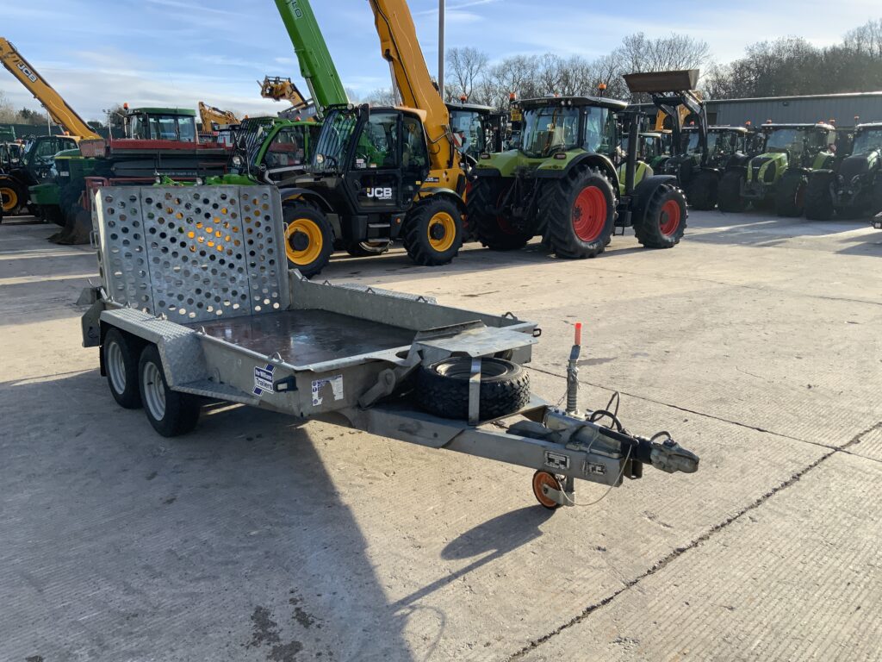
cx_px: 441
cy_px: 331
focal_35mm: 29
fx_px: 739
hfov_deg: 61.7
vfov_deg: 48.2
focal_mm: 3
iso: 16
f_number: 1.8
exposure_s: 1/816
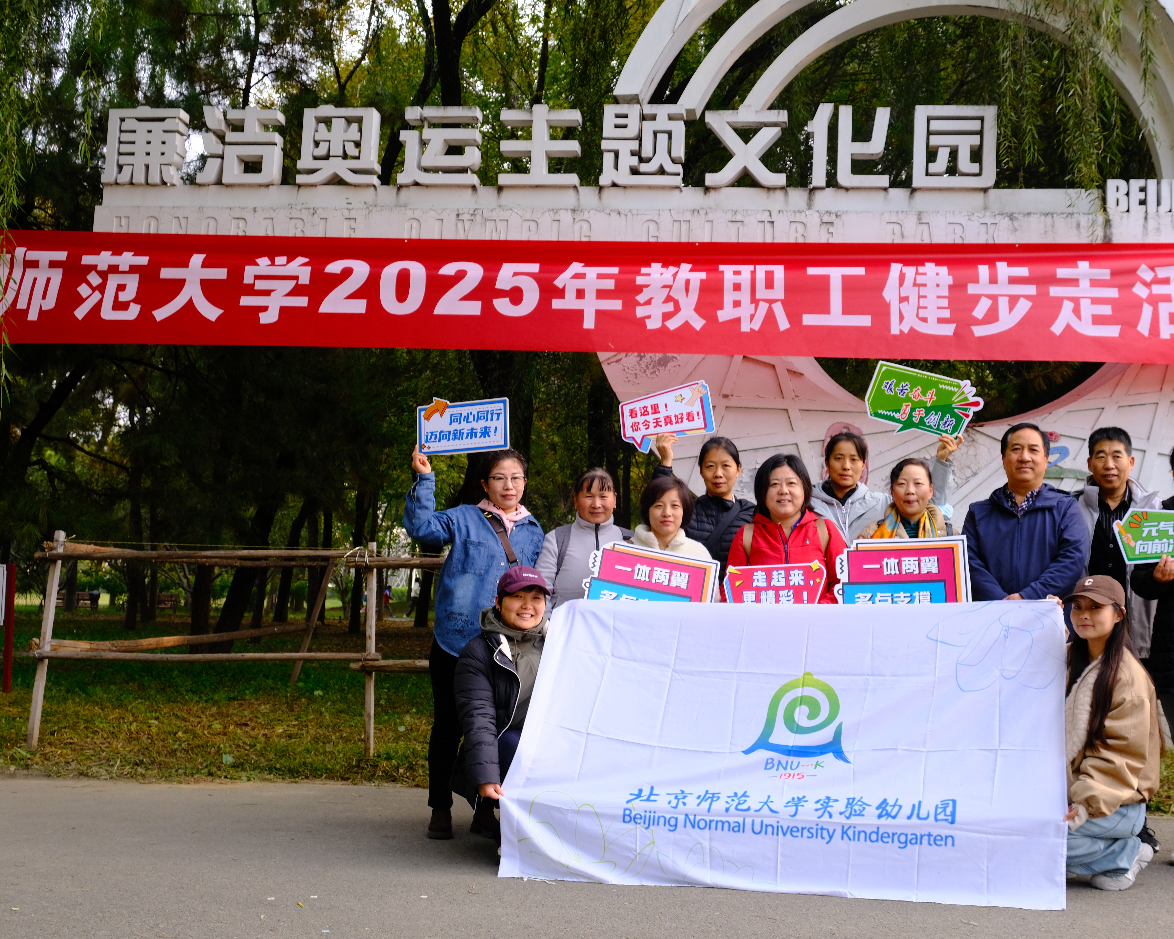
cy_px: 468
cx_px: 707
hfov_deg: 45.5
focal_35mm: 40
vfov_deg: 37.3
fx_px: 1390
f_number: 5.6
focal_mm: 23.3
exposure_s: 1/170
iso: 320
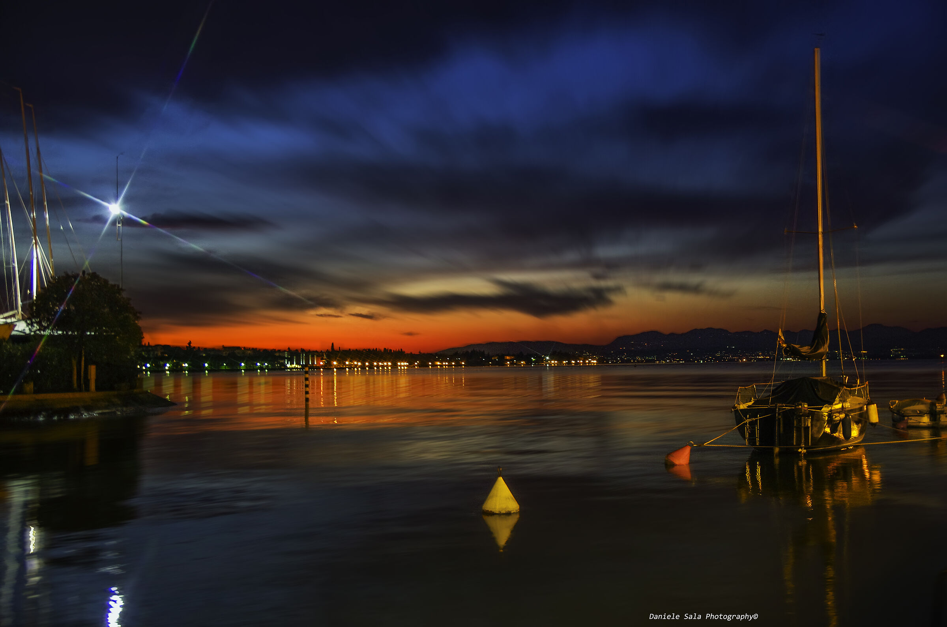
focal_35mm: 39
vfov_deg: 34.1
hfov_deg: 49.6
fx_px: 1024
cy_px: 314
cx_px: 474
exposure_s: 1/3.33
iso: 800
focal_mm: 25.63
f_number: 3.2
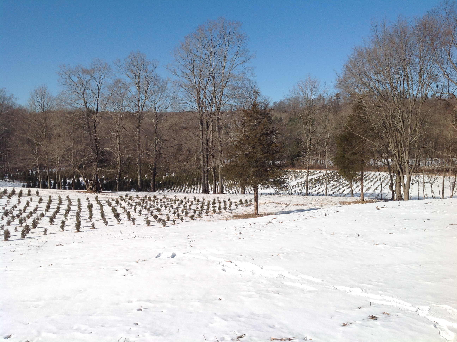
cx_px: 228
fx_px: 461
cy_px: 171
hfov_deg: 52.7
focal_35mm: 35
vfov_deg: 40.6
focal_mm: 4.28
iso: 64
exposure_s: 1/3367
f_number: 2.4
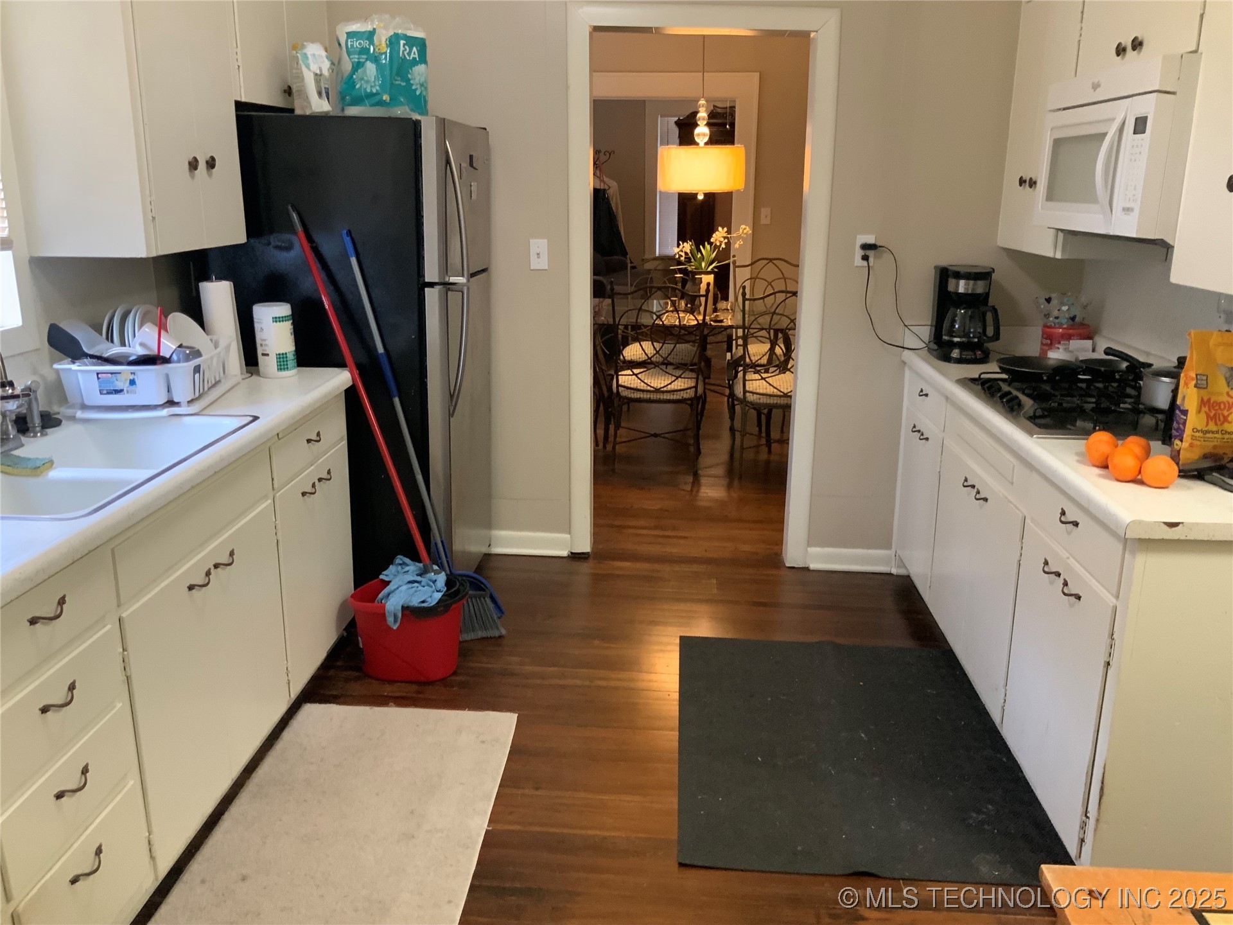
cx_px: 616
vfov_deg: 48.2
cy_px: 462
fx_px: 1033
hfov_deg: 61.7
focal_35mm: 29
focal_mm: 3
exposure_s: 1/40
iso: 200
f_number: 1.8
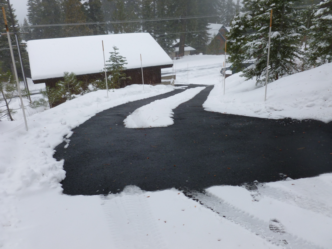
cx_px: 166
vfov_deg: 49.7
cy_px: 124
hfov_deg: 63.4
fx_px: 269
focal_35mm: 28
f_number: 3.3
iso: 100
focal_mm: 5
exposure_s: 1/500
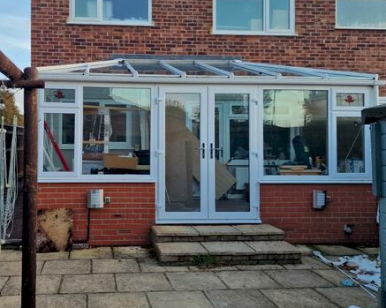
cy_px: 137
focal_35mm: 36
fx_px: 411
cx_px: 133
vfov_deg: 41.1
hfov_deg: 49.6
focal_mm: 6.4
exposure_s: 1/198
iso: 50
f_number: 1.8
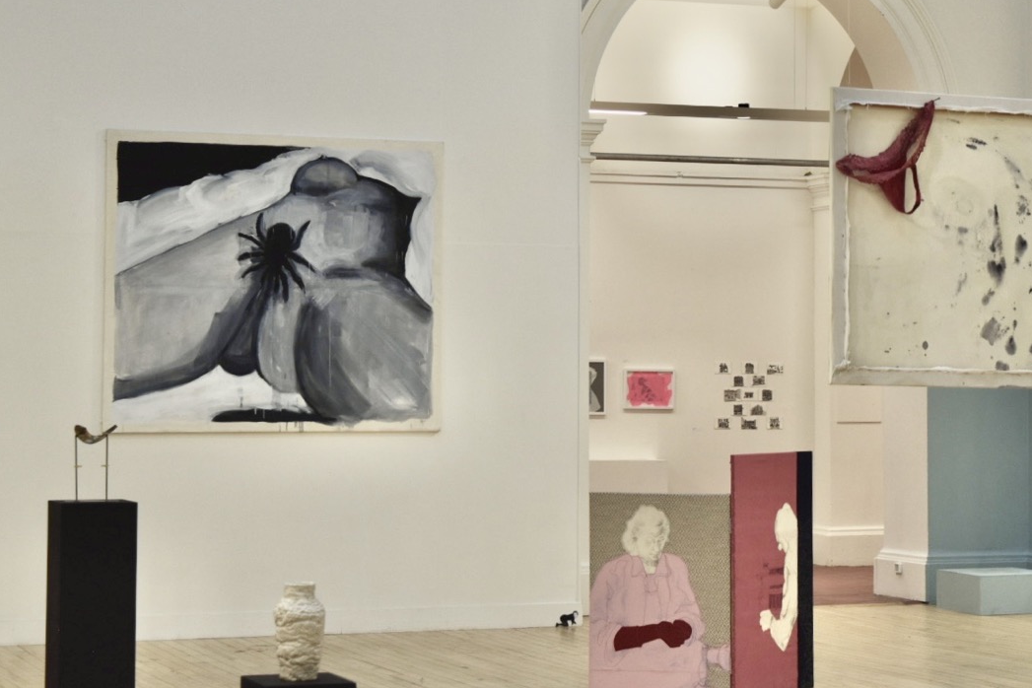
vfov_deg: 15.5
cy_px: 289
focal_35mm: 88
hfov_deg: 23.1
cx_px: 596
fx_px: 2522
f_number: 5.3
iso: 400
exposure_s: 1/100
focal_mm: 48
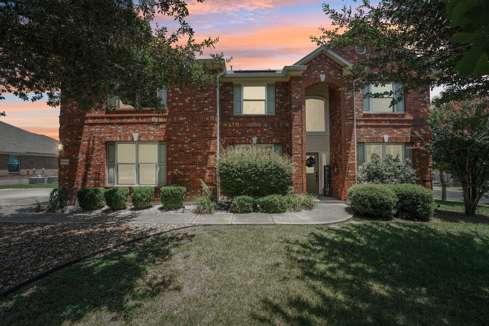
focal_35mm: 14
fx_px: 190
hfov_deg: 104.3
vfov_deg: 81.2
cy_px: 163
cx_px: 244
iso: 100
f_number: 8
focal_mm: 14
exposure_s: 1/100
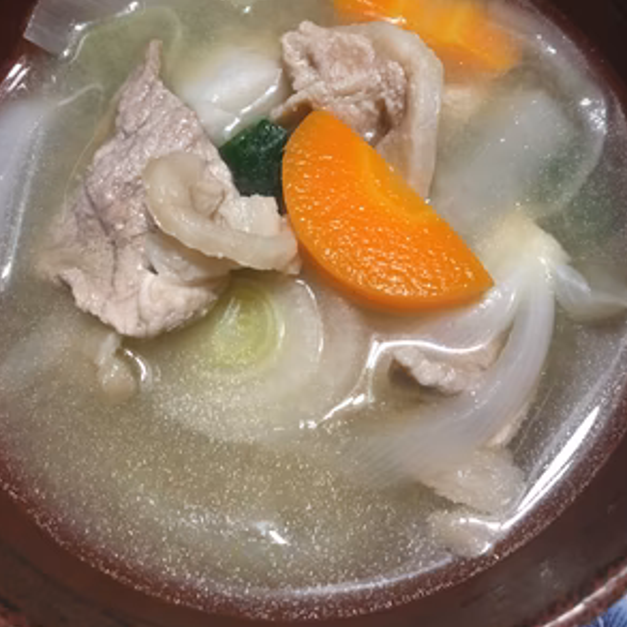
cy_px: 214
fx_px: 717
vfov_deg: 46.5
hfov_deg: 47.2
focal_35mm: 35
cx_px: 312
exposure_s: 1/30
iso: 125
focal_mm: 4.15
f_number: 2.2
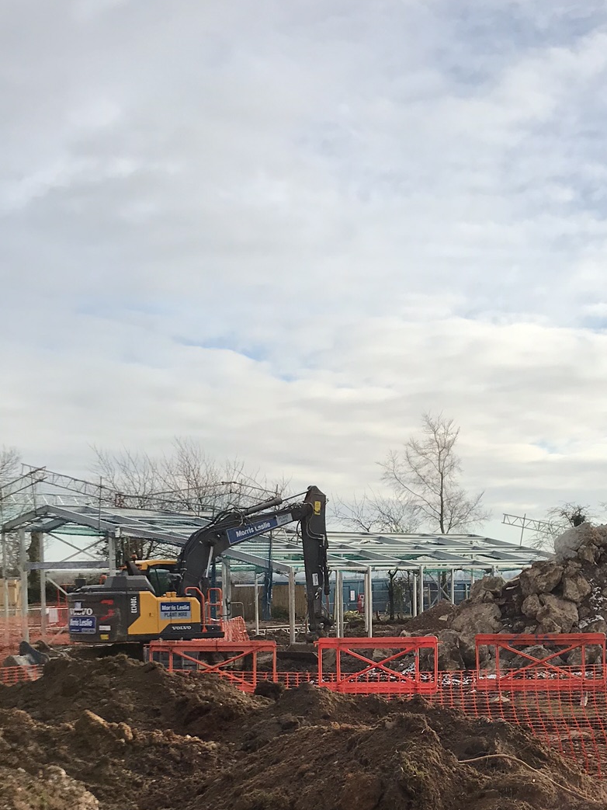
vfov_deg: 33.7
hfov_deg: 26.4
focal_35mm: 55
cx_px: 410
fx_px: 1286
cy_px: 667
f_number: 1.8
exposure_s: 1/2398
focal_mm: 3.99
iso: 20
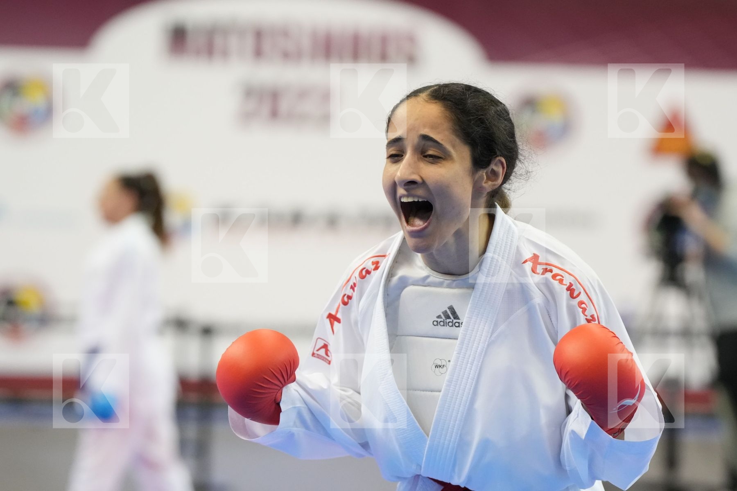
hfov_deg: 10.9
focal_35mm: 189
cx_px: 368
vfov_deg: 7.3
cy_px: 246
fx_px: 3869
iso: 4000
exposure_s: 1/1000
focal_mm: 126
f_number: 2.8
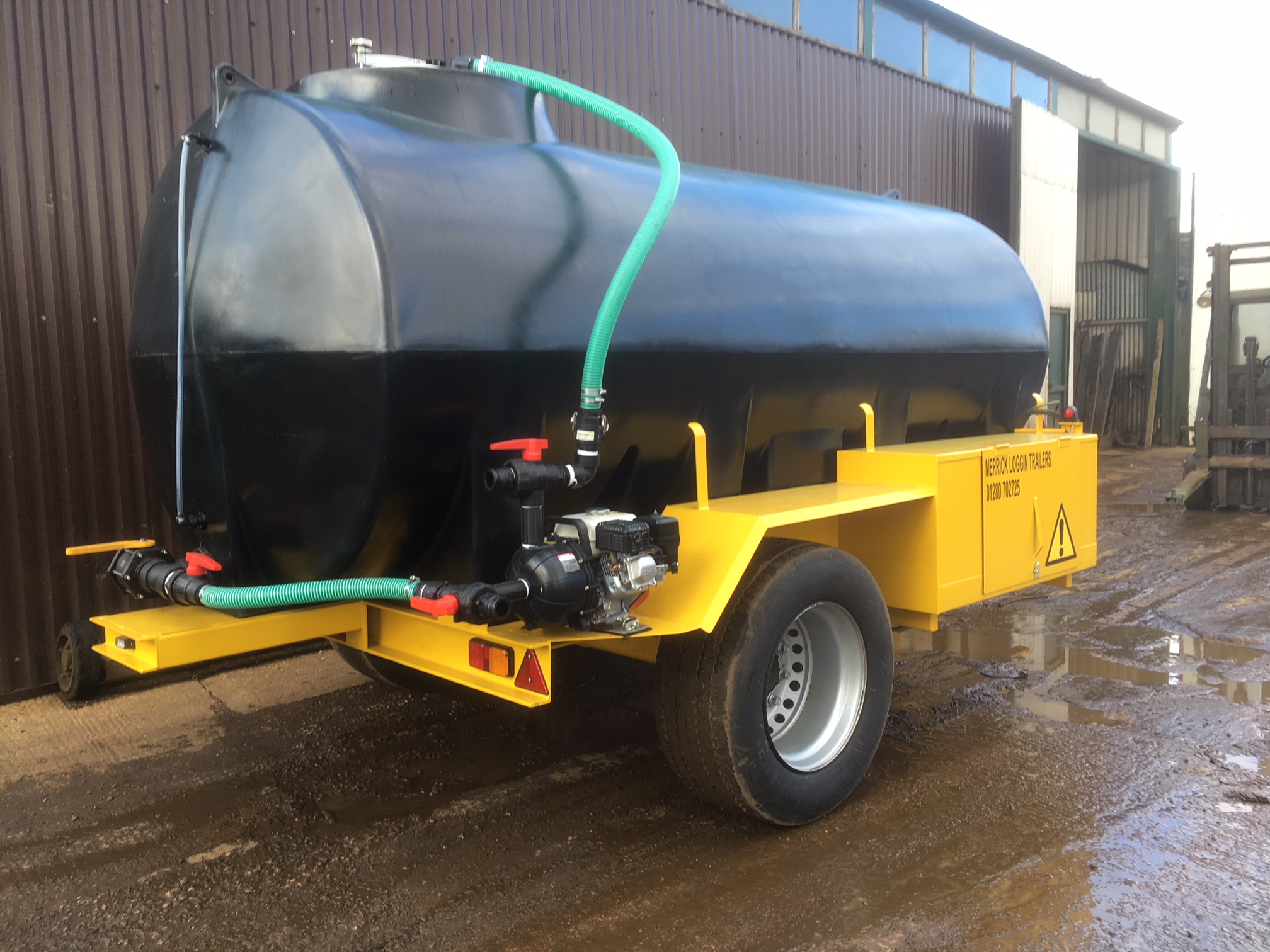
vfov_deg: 48.2
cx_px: 635
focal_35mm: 29
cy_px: 476
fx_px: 1064
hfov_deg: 61.7
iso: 25
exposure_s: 1/105
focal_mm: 4.15
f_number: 2.2
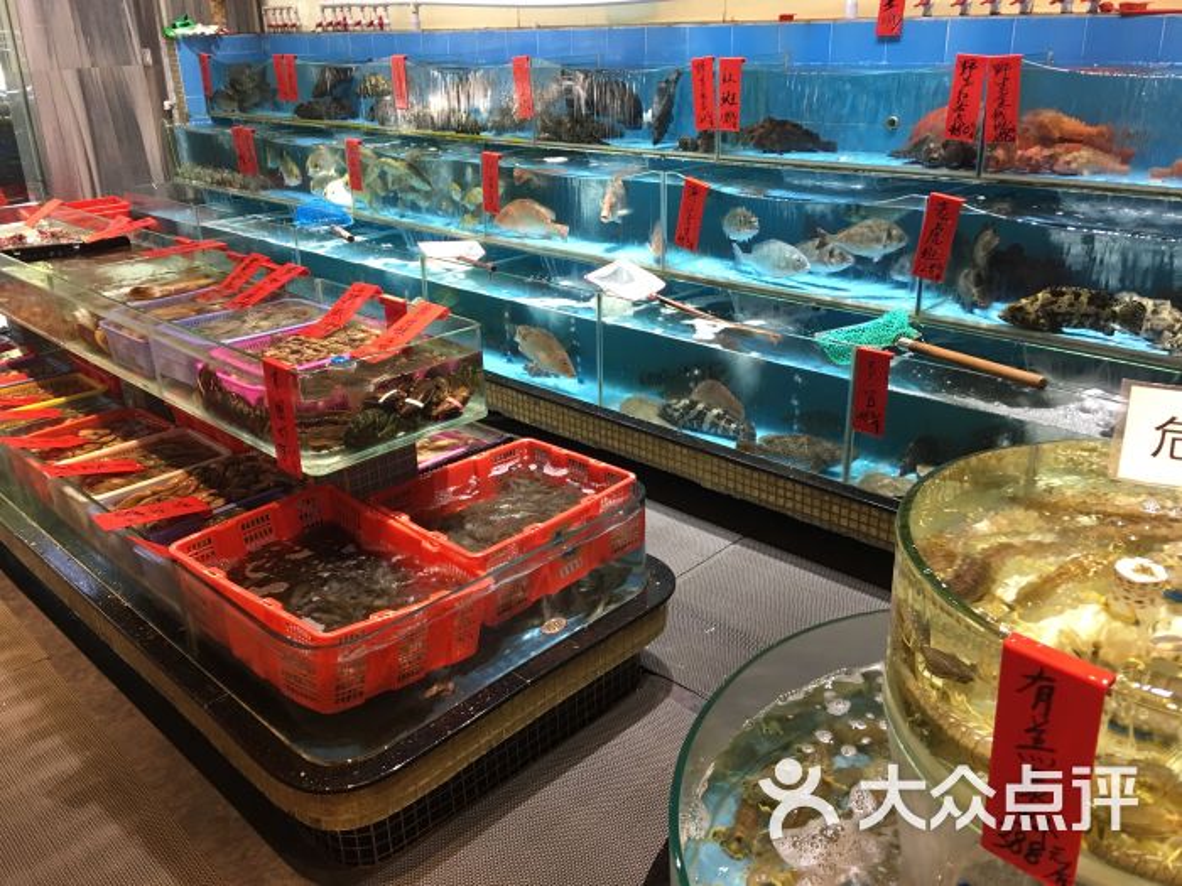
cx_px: 591
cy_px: 443
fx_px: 990
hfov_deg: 61.7
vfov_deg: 48.2
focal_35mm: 29
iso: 50
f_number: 2.2
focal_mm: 4.15
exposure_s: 1/17
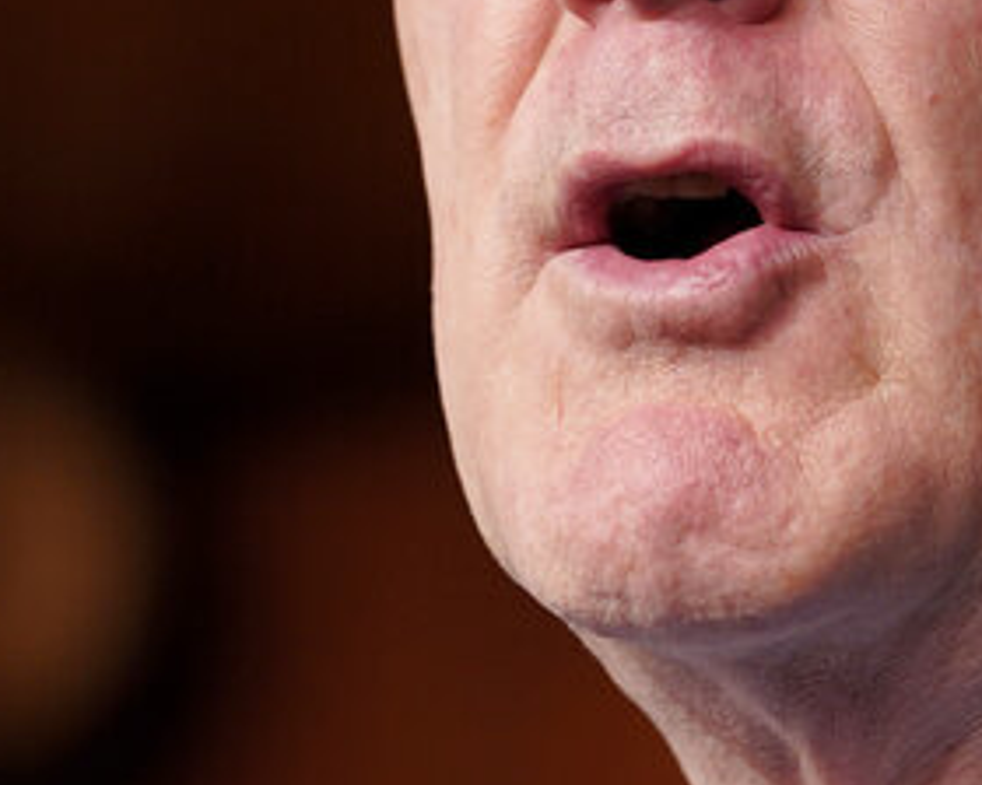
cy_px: 86
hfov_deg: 4.0
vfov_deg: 3.2
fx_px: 13950
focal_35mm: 480
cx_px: 821
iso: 1600
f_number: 3.2
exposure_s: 1/250
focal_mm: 140
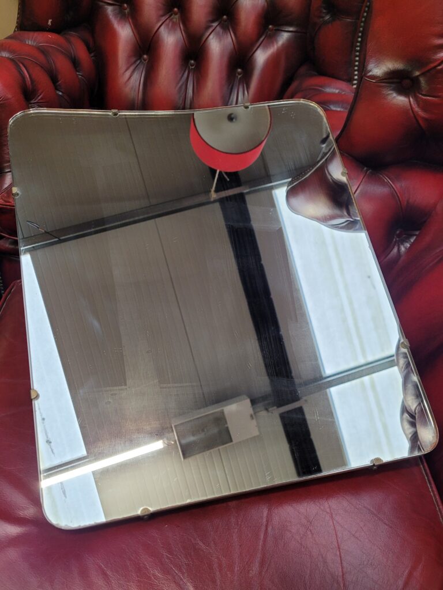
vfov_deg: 67.3
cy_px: 295
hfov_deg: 53.1
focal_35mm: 26
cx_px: 222
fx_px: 444
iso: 250
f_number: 1.8
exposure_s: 1/100
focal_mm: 5.4
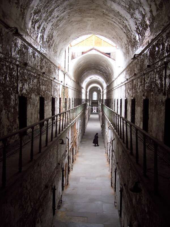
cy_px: 114
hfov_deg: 41.8
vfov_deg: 54.0
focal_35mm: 34
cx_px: 85
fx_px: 223
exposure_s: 1/10
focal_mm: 5.6
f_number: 2.7
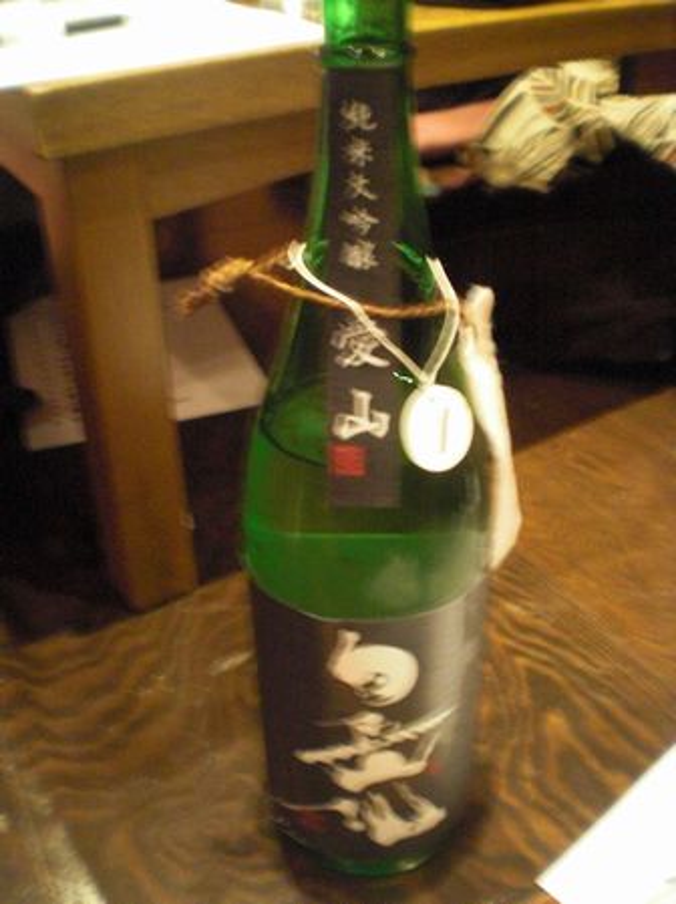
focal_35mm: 38
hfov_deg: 37.7
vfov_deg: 49.0
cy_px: 452
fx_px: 991
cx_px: 338
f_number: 3.1
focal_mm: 6.3
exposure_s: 1/10
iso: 800
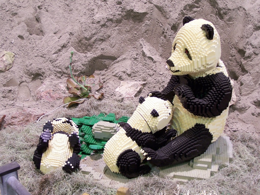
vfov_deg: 24.8
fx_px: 443
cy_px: 98
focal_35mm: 59
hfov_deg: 32.7
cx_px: 130
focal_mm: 9.8
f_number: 3.1
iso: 80
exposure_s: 1/3
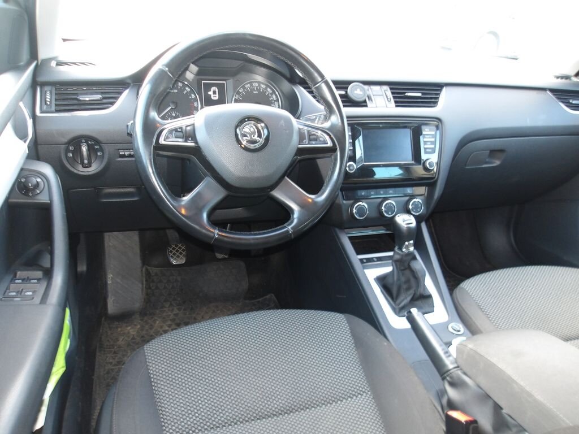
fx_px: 452
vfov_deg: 51.4
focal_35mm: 27
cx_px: 290
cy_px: 217
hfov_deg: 65.3
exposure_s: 1/17
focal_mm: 4.9
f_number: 3
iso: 200
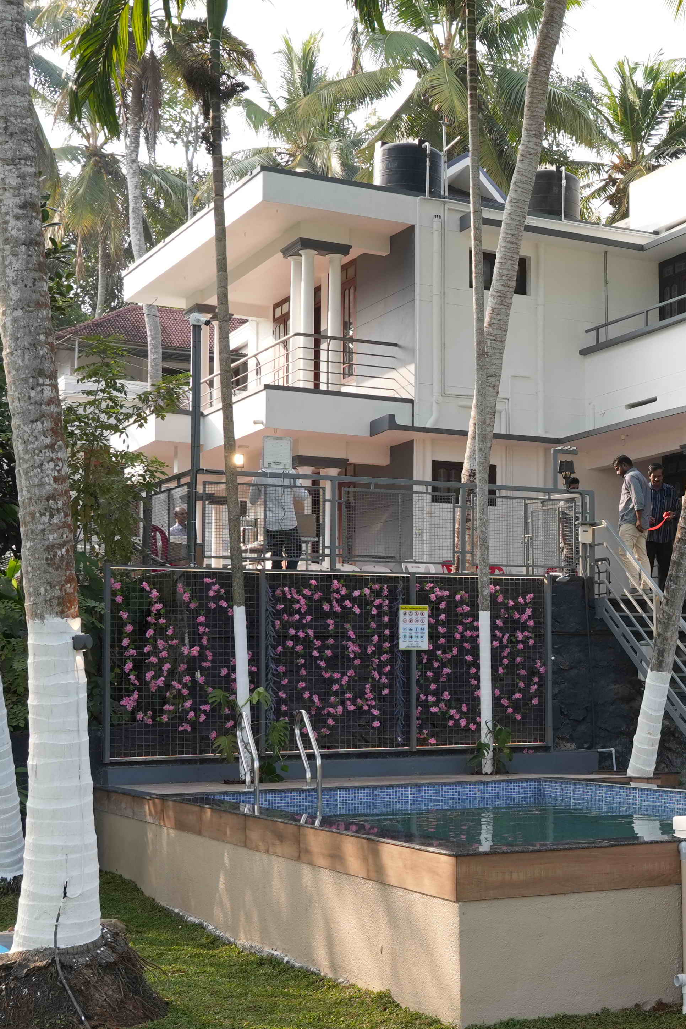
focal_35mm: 58
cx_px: 750
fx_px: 1658
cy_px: 579
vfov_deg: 34.4
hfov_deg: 22.1
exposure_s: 1/200
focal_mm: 24
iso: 400
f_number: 7.1
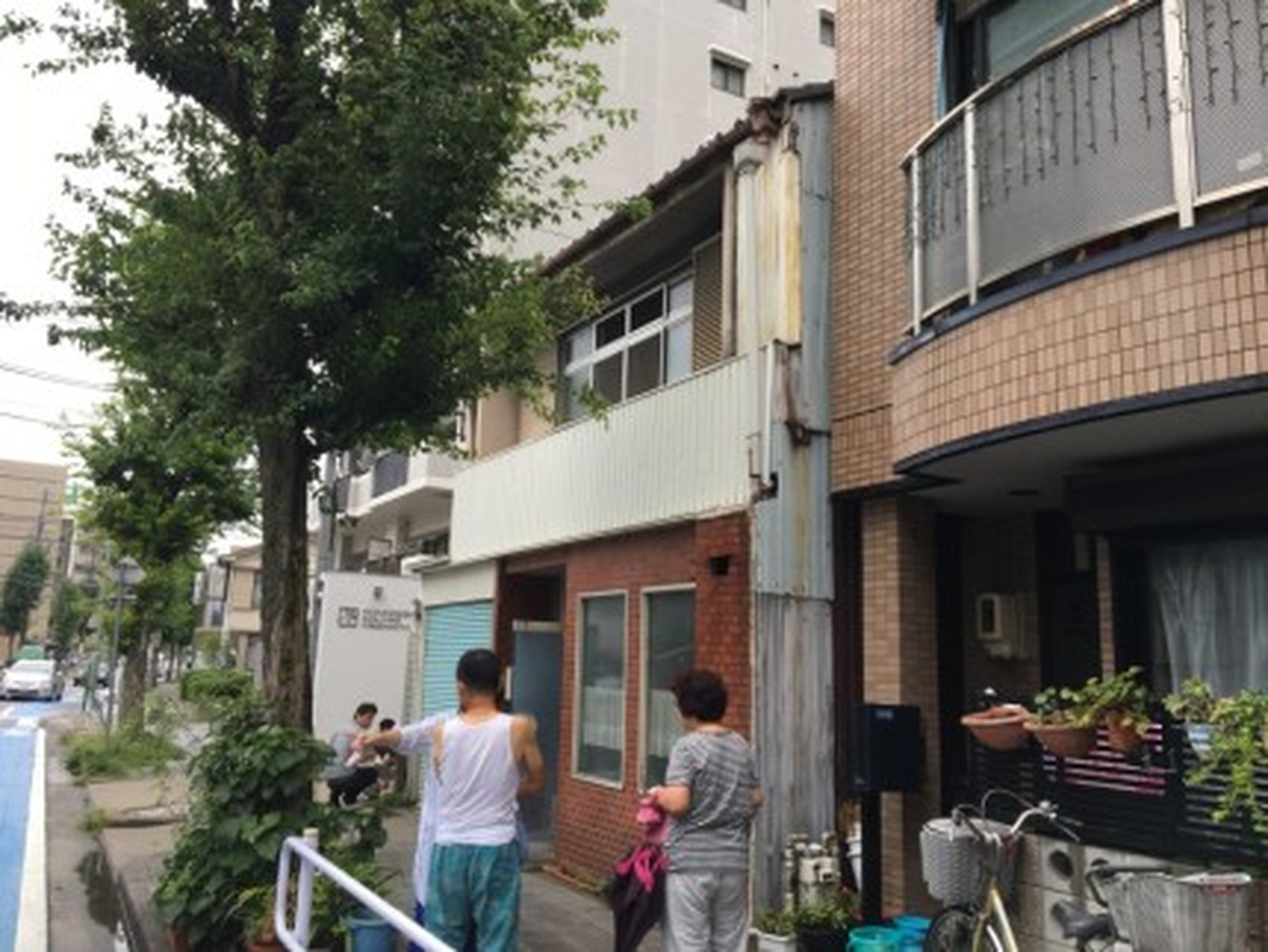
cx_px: 634
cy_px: 476
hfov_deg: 61.6
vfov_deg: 48.3
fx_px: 1063
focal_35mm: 29
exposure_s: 1/291
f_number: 2.2
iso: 25
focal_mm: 4.15
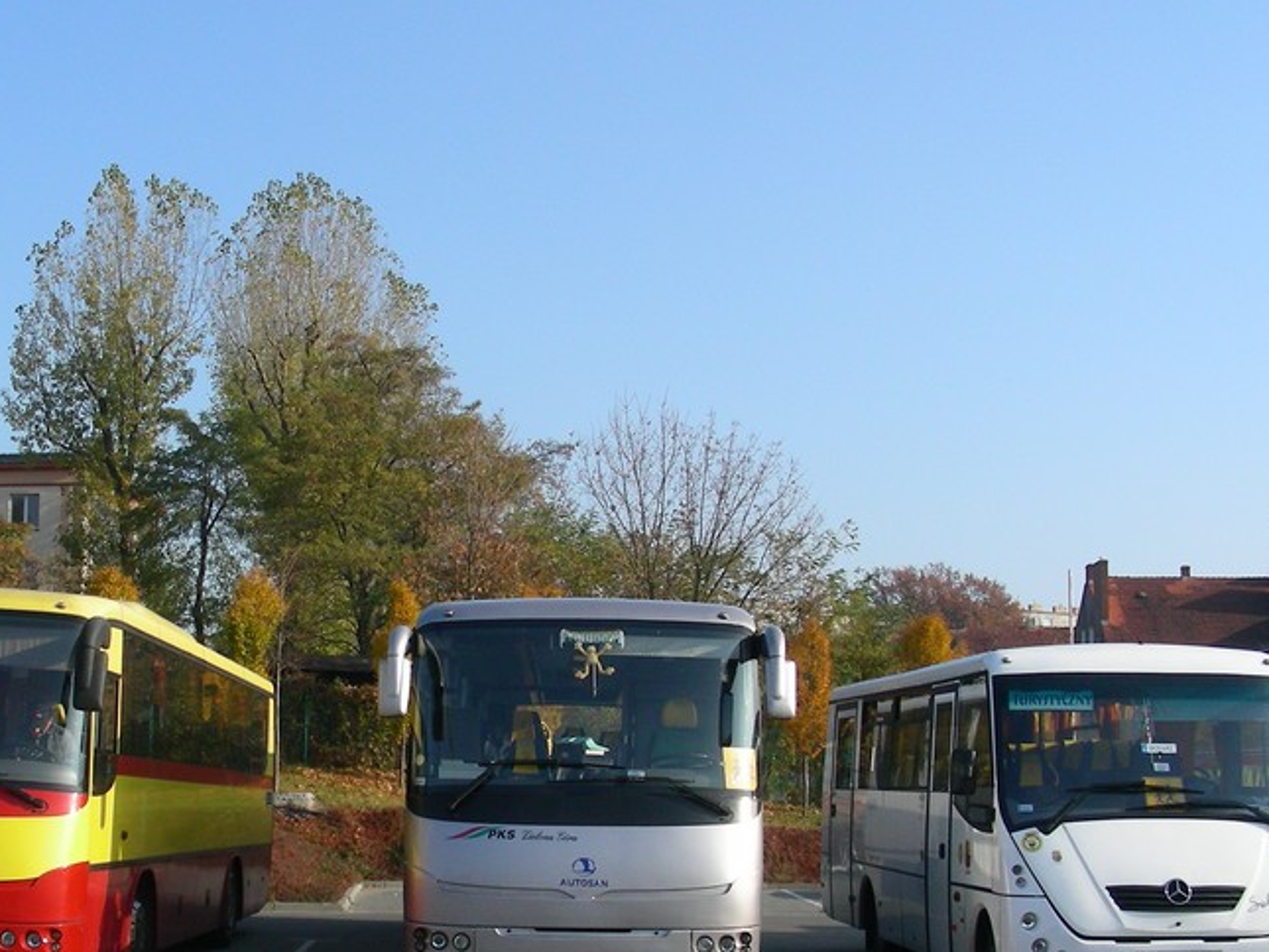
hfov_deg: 36.0
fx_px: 1943
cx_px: 484
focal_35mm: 53
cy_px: 644
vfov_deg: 27.3
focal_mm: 6.3
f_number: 4
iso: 50
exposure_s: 1/511
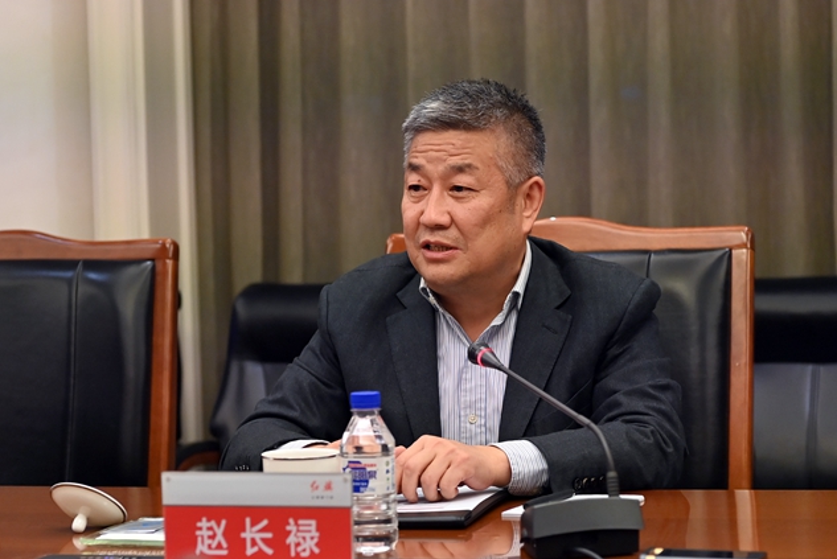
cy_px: 278
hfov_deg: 20.8
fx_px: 2280
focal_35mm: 98
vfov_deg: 14.0
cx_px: 418
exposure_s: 1/160
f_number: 4
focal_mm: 65
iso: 2000
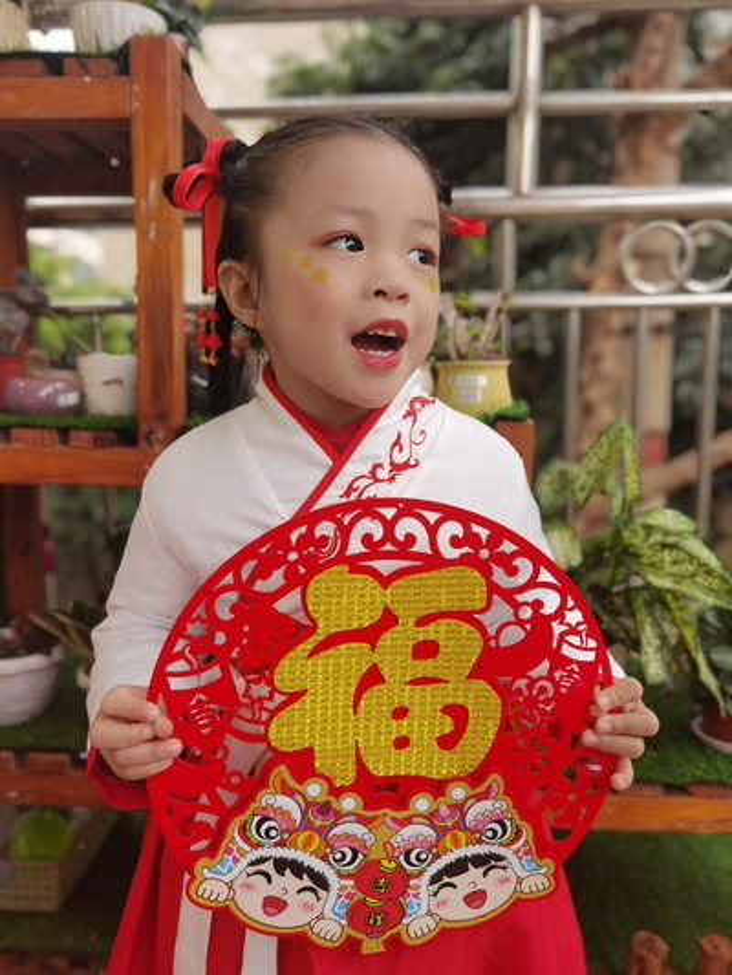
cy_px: 488
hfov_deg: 51.4
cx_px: 366
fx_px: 761
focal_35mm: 27
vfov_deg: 65.3
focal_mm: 6.71
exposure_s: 1/111
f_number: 1.9
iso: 50
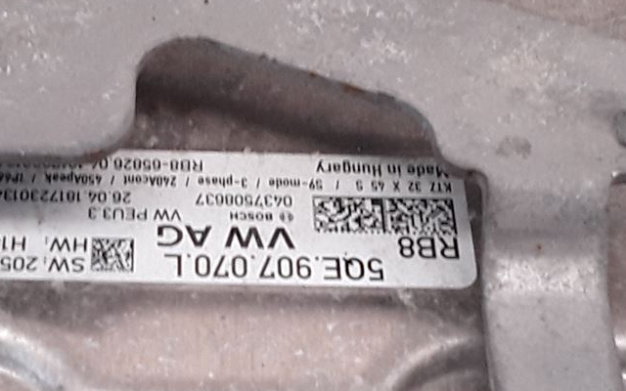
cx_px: 200
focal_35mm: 95
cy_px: 242
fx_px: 1621
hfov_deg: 21.8
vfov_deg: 13.8
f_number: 1.9
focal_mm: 2.91
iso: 40
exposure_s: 1/113
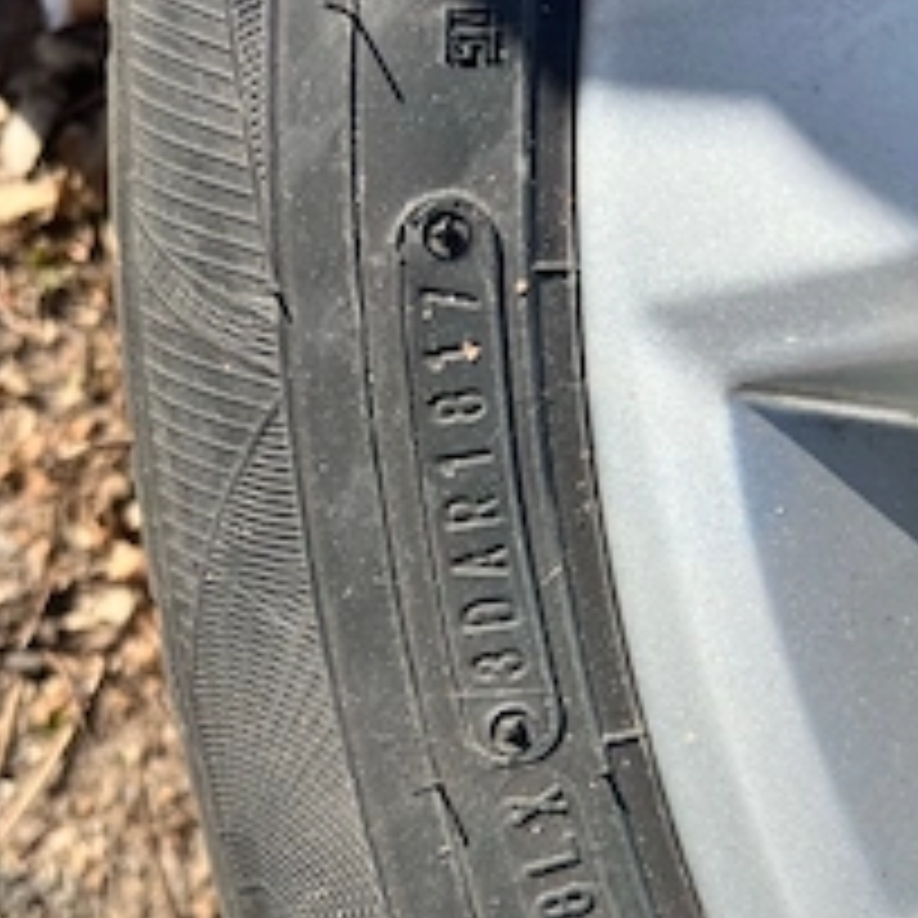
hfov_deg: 37.4
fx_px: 1350
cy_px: 670
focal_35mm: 45
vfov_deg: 36.8
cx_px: 540
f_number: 1.5
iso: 50
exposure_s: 1/1869
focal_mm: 5.7
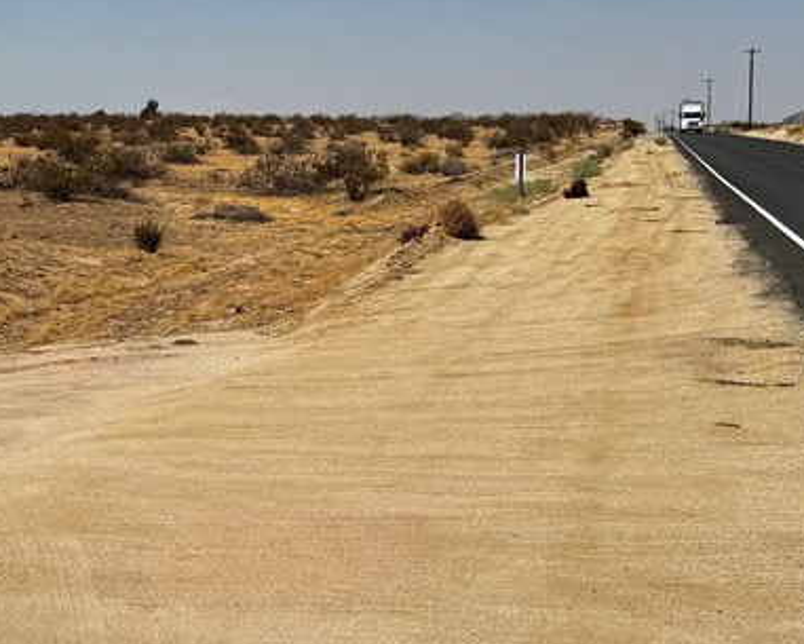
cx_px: 192
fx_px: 1499
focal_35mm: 63
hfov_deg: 29.5
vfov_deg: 24.1
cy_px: 222
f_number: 1.78
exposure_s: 1/12346
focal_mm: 6.76
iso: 80
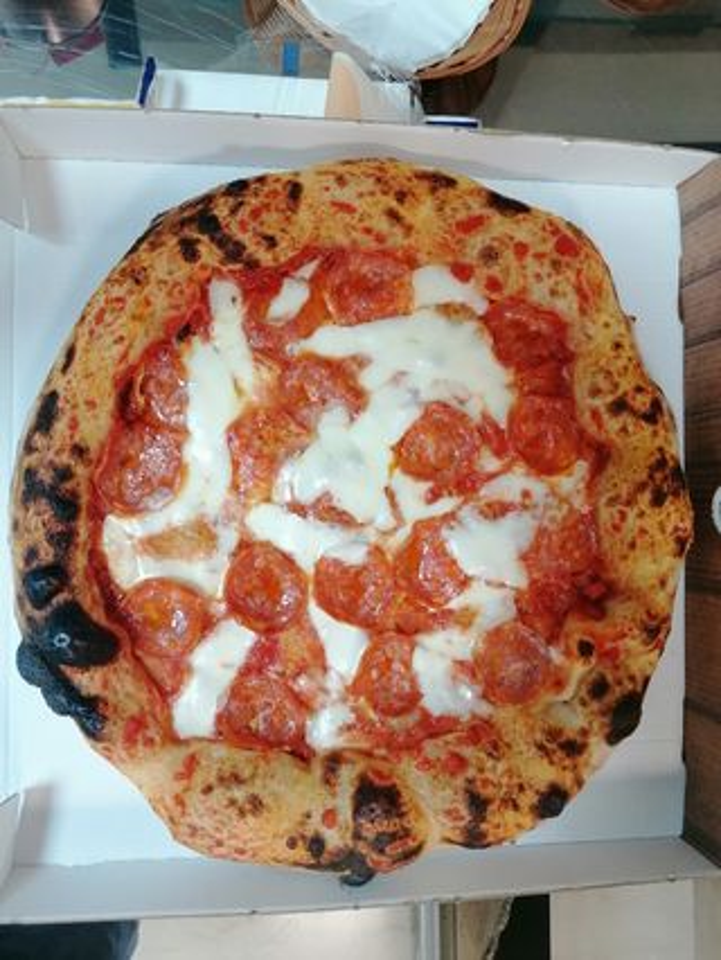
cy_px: 480
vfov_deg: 65.3
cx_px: 360
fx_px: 749
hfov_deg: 51.4
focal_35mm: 27
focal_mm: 4.75
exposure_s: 1/33.3
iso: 160
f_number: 1.8
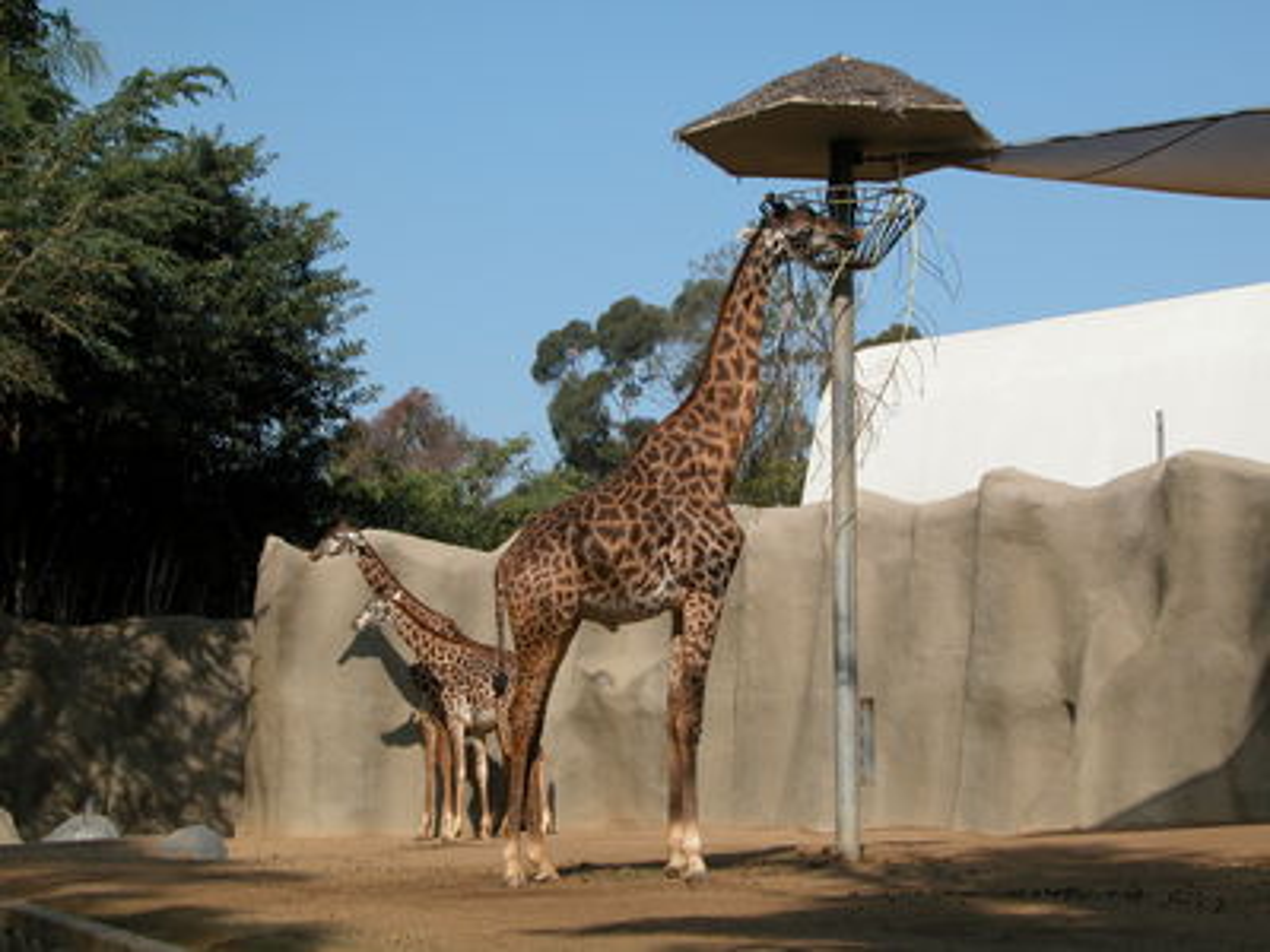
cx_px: 635
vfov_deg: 22.6
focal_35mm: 65
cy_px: 476
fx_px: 2385
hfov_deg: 29.8
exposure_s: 1/370
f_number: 6.5
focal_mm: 16.8
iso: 100
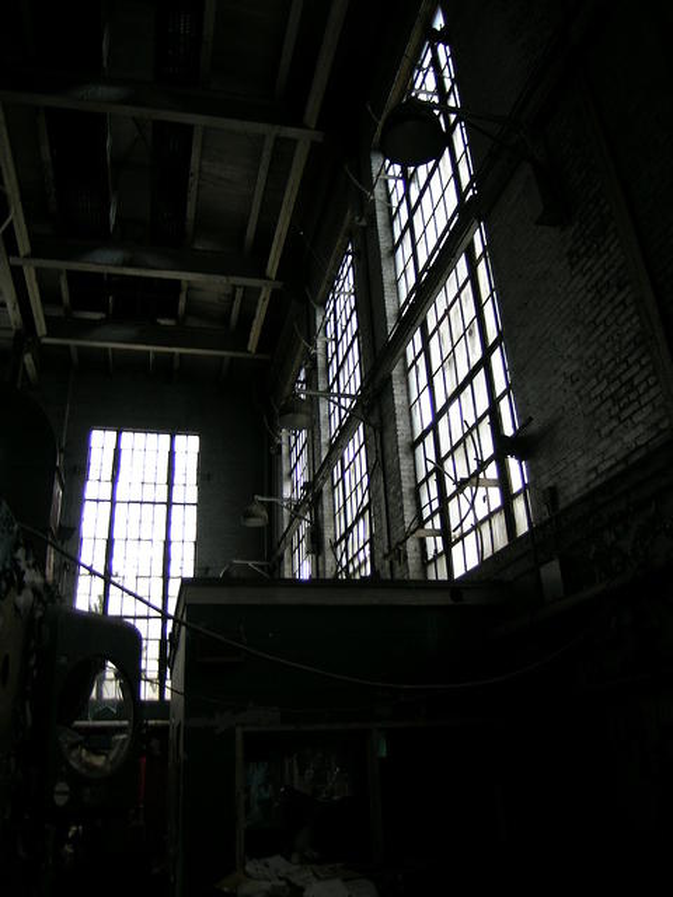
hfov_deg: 49.7
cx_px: 336
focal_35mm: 28
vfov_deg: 63.4
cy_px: 448
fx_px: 726
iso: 50
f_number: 2.8
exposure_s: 1/35.8
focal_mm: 5.8
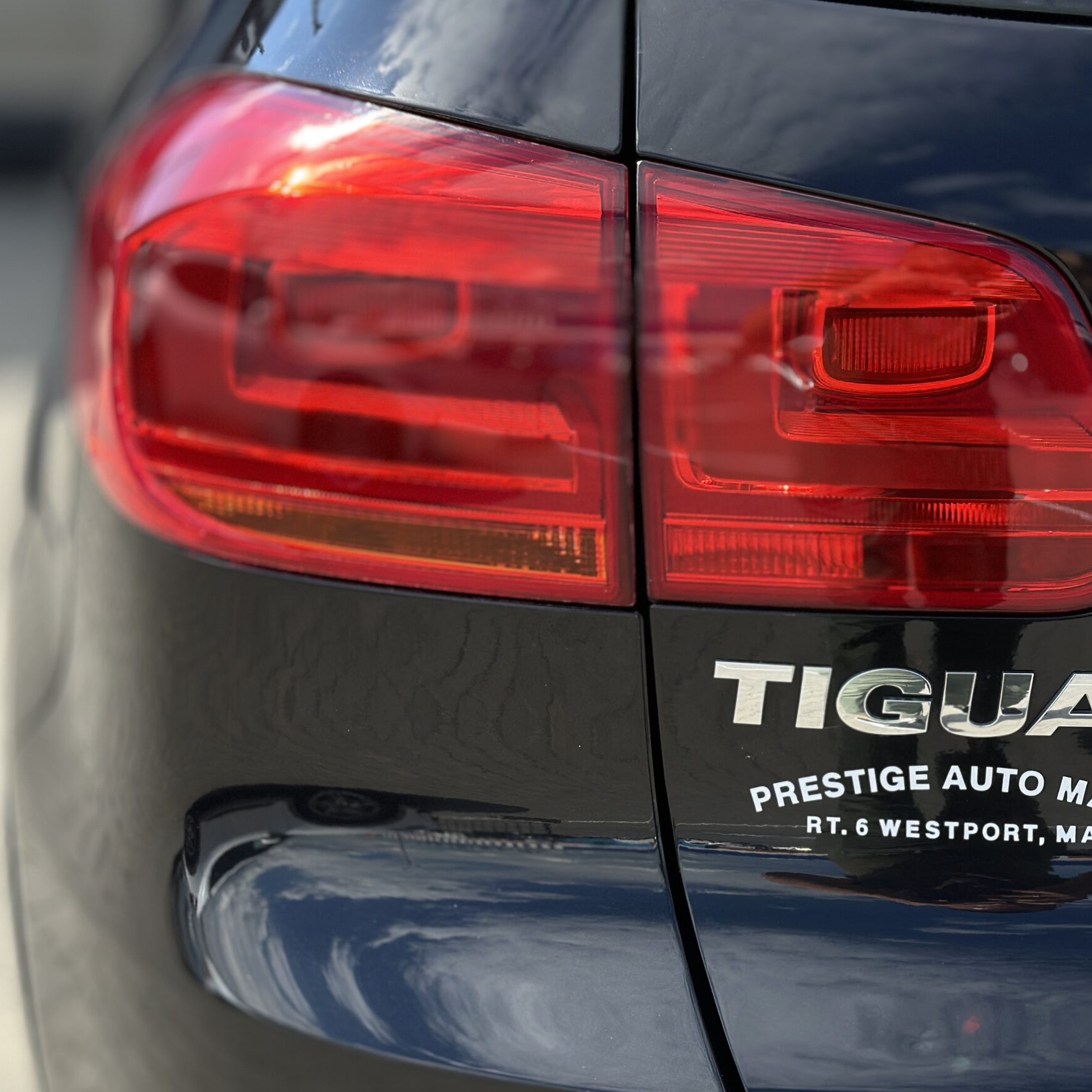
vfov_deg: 27.7
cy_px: 583
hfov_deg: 27.7
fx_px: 2213
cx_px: 645
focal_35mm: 62
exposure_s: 1/2532
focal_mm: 6.86
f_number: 1.78
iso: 100
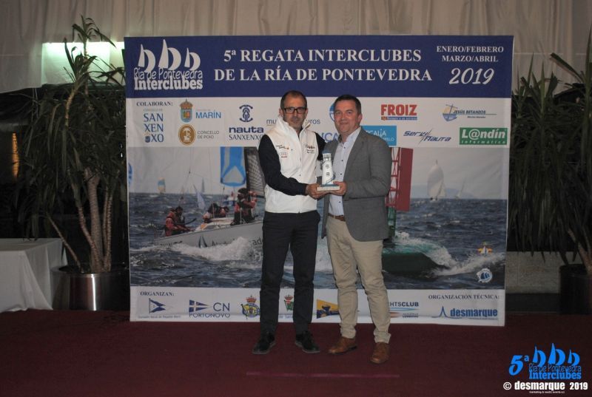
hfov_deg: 49.5
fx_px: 643
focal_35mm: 39
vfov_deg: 34.4
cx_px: 296
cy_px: 198
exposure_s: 1/60
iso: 200
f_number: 4.2
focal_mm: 26
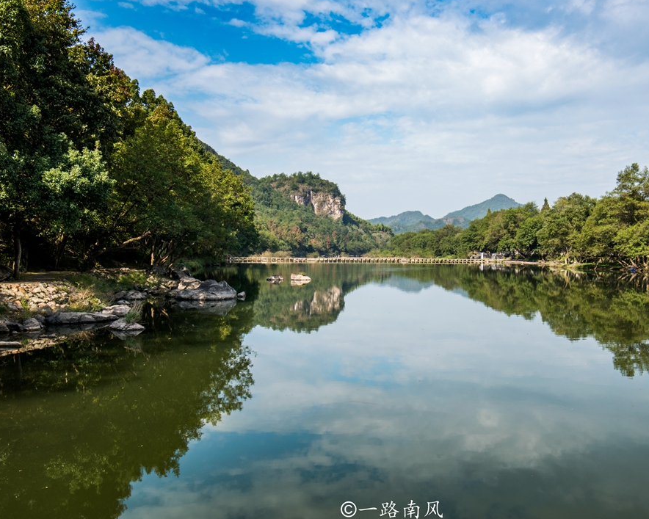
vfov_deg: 38.2
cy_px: 261
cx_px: 393
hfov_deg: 46.6
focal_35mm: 39
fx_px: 749
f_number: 18
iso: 100
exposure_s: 1/100
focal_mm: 34
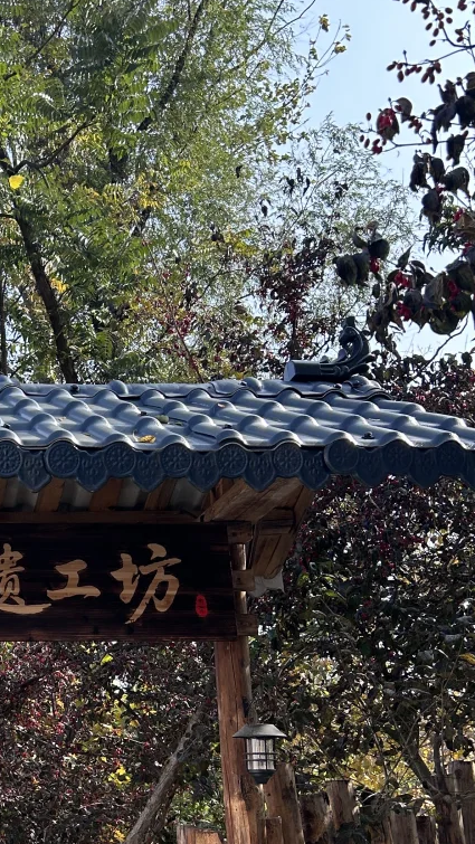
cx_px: -45
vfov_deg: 37.9
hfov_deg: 21.2
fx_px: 1208
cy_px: 587
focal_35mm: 54
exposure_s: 1/2632
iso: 50
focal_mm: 5.7
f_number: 1.5
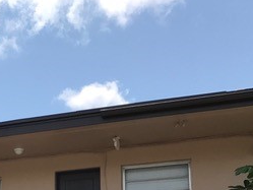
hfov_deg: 25.4
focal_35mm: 72
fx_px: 526
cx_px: -14
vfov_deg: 19.3
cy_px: 225
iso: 20
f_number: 1.8
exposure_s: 1/2398
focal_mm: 3.99
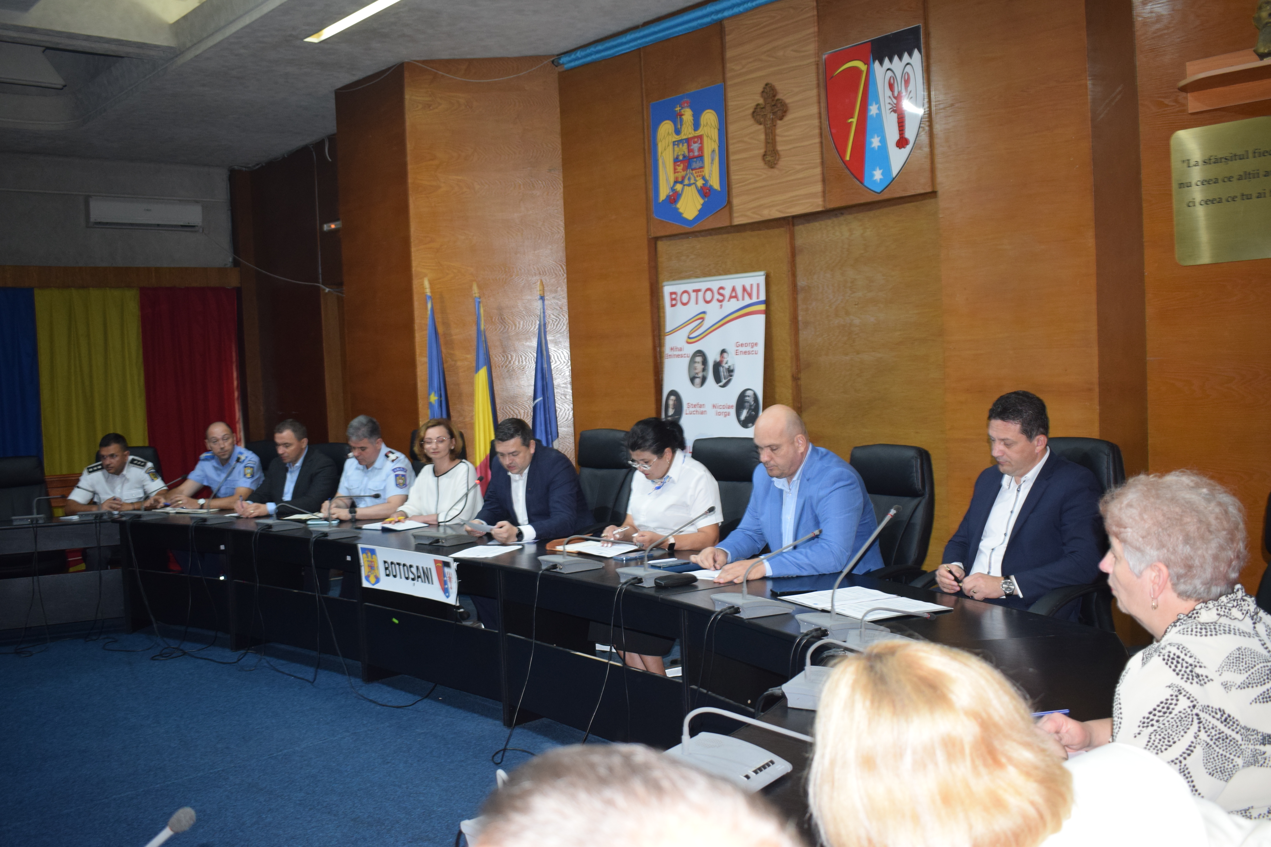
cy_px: 424
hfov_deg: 57.2
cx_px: 636
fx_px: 1165
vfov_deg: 40.0
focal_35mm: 33
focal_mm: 22
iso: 900
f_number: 3.8
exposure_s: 1/60
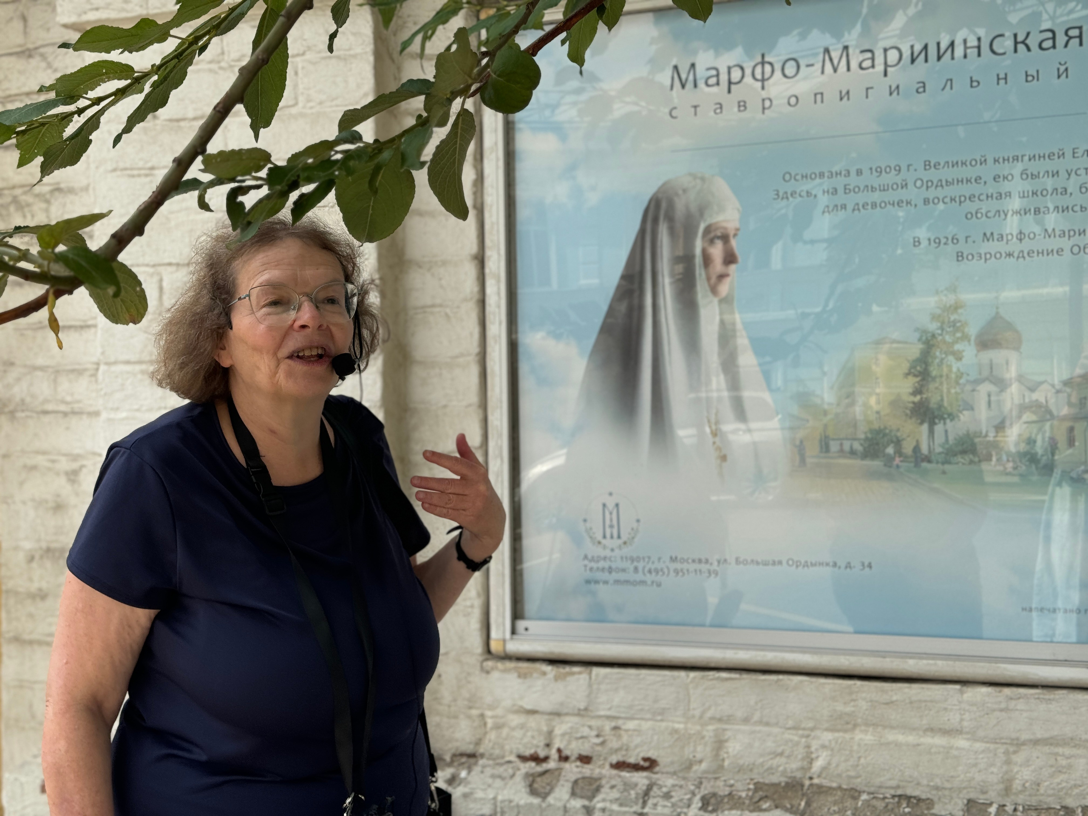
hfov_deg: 39.7
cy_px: 408
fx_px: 1509
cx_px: 544
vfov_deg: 30.3
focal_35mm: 48
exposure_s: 1/2110
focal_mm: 6.76
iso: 64
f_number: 1.78
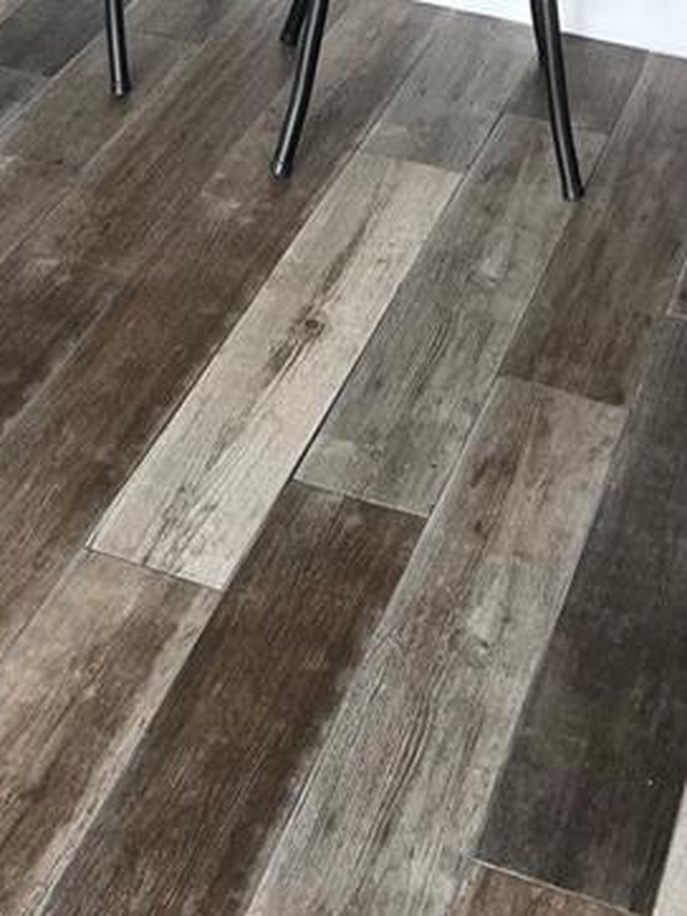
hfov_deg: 17.0
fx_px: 2277
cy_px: -464
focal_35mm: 86
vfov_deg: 19.7
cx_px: 149
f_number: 1.5
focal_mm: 5.7
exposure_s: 1/121
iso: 50
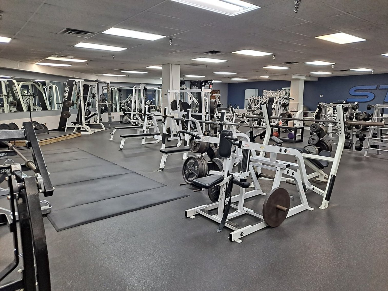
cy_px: 146
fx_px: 280
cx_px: 194
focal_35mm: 25
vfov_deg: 54.9
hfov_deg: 69.4
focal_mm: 4.6
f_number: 2
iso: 160
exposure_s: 1/60
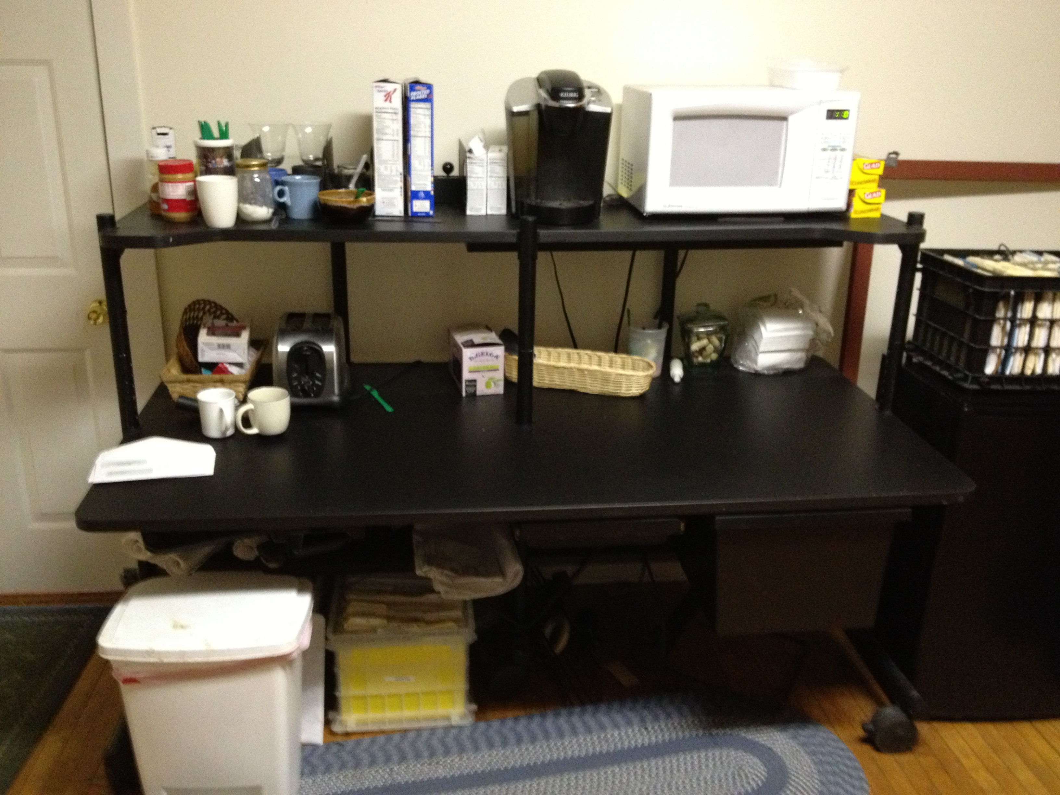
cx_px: 530
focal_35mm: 35
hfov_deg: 52.6
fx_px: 1072
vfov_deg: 40.7
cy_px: 398
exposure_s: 1/15
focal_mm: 4.28
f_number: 2.4
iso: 500
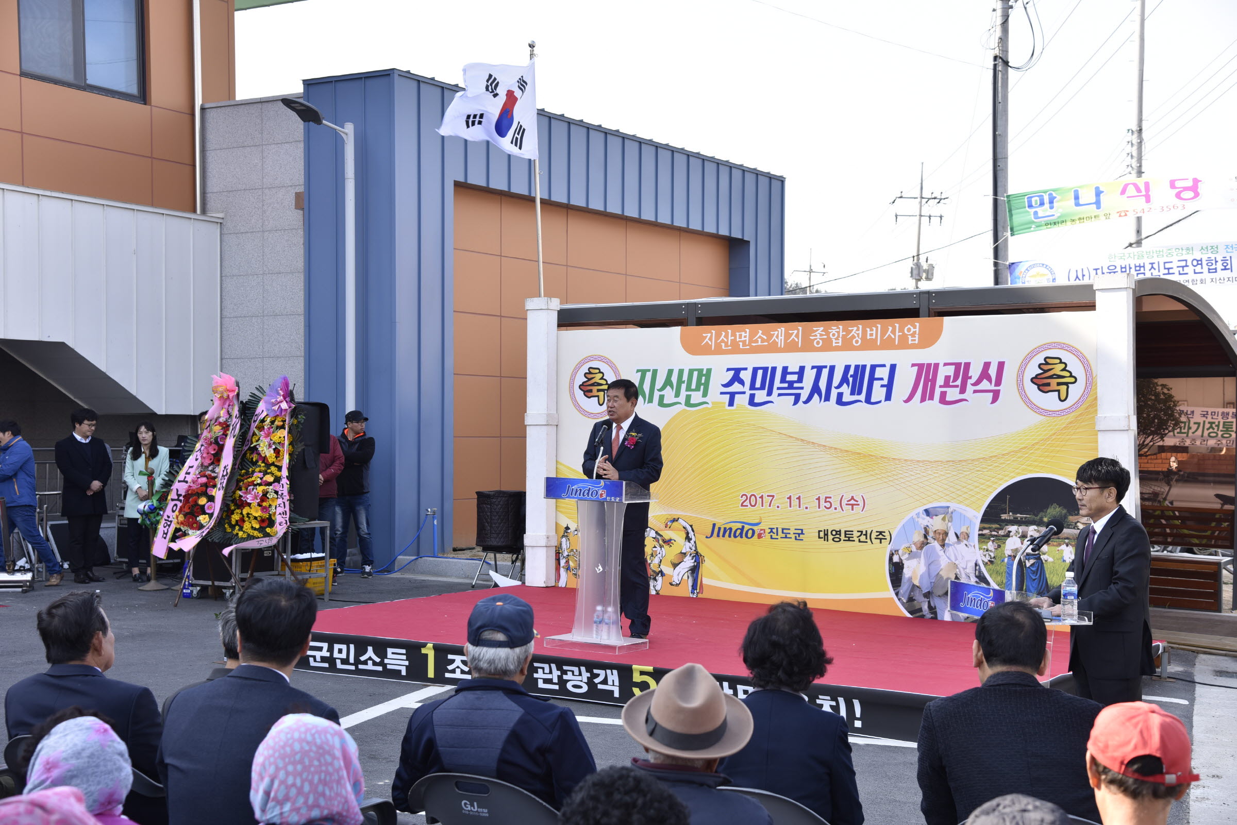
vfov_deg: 27.0
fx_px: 1718
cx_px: 618
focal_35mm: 50
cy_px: 412
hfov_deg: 39.6
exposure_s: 1/200
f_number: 5.6
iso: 160
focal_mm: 50
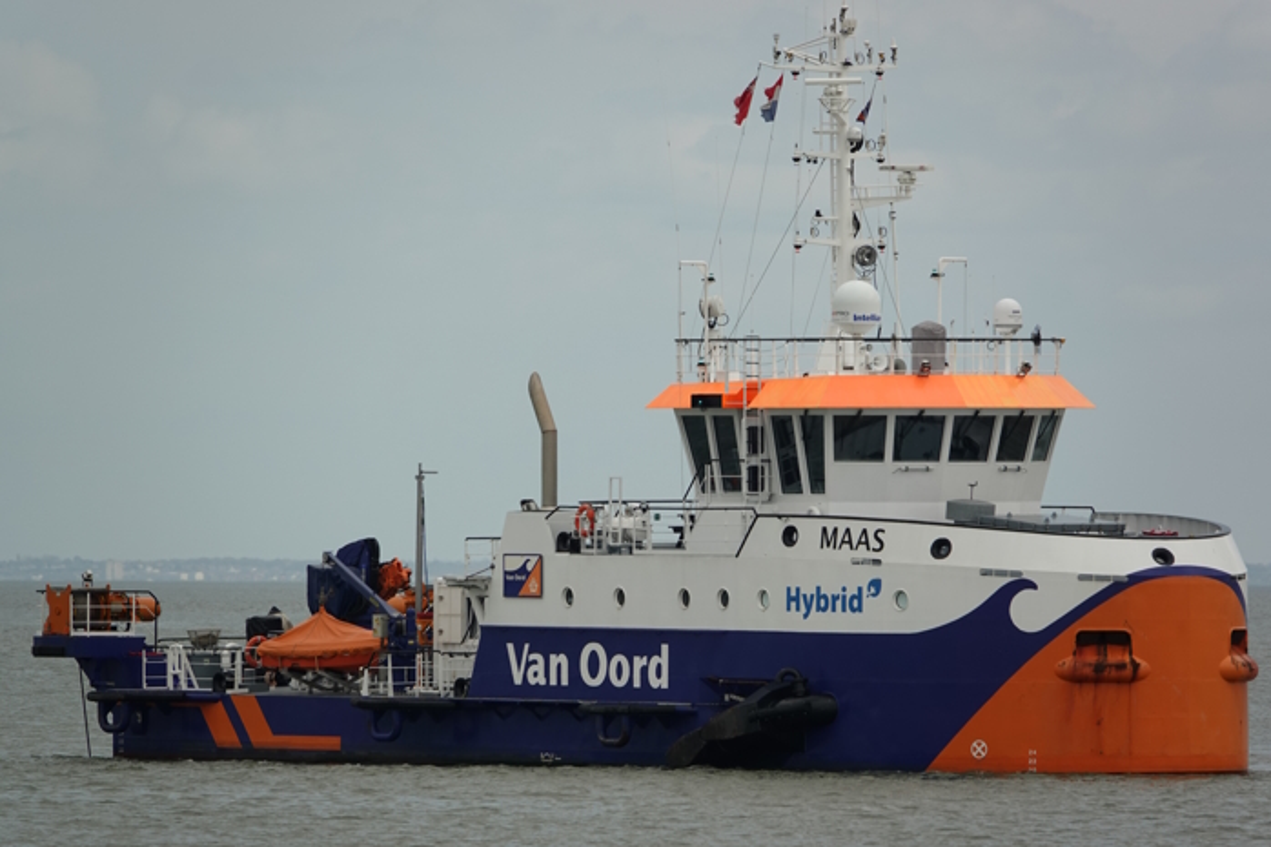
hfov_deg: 3.8
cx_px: 636
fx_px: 19306
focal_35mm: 547
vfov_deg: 2.5
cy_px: 424
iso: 100
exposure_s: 1/1000
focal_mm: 200.72
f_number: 4.5
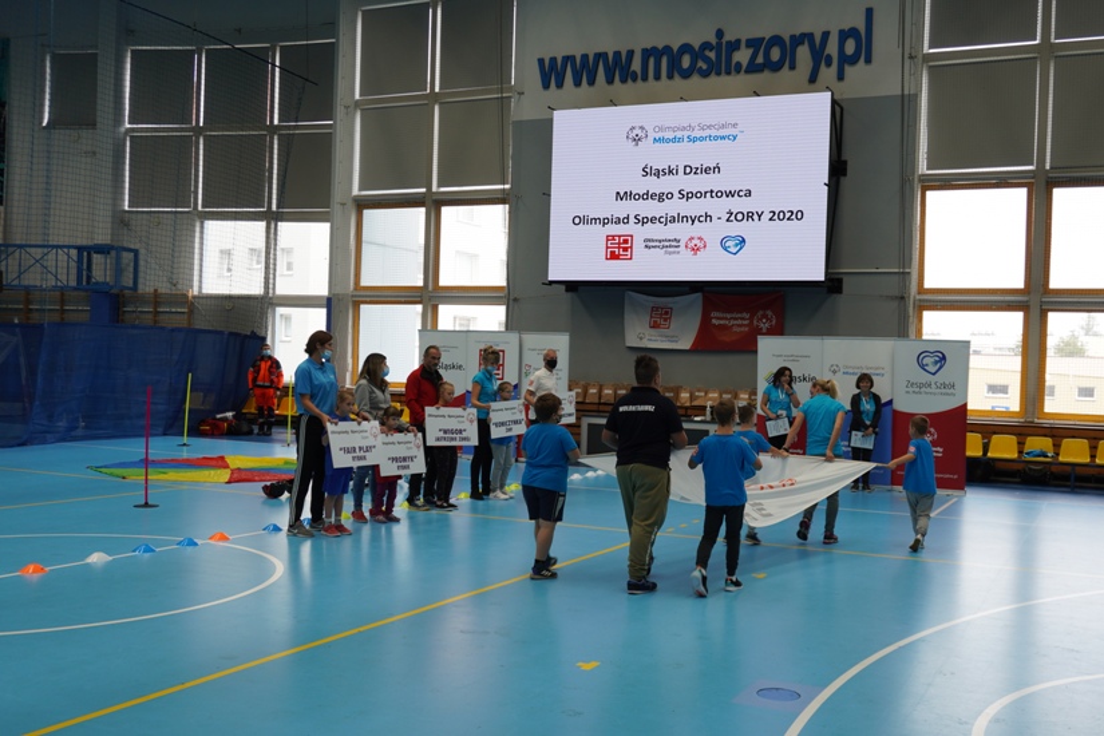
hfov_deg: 61.9
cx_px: 552
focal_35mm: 30
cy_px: 368
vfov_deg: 43.6
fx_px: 920
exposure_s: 1/60
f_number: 4
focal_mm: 20
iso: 125
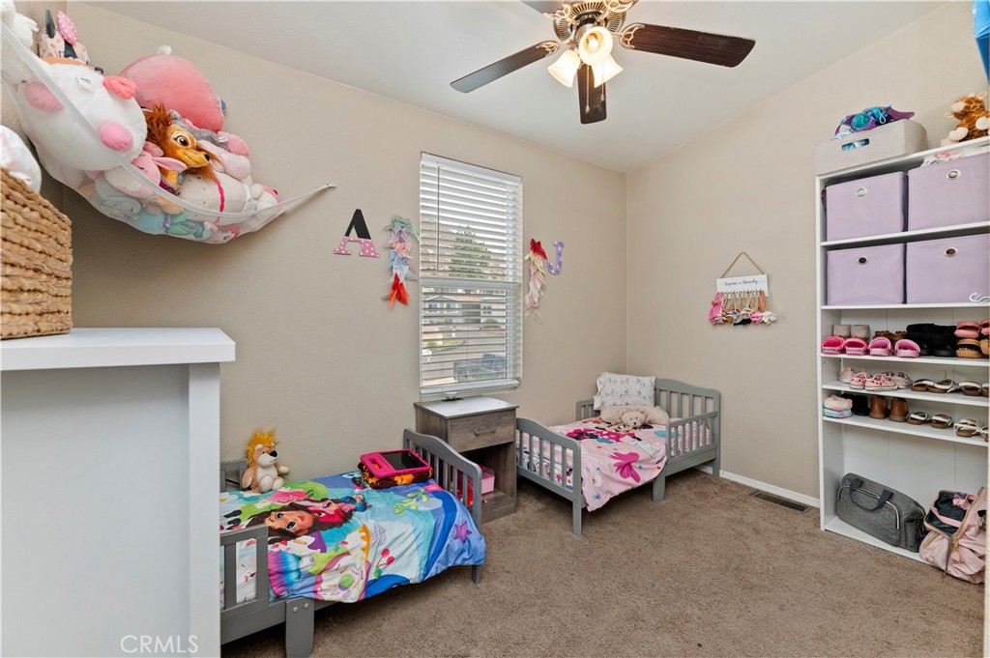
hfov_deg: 104.3
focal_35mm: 14
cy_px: 329
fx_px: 385
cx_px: 495
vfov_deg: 81.1
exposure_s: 1/40
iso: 500
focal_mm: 14
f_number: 10
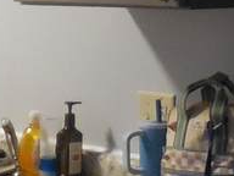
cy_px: 120
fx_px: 1129
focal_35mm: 167
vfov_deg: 8.9
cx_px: -211
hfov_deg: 10.9
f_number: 3.1
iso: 400
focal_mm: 4.5
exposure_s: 1/20
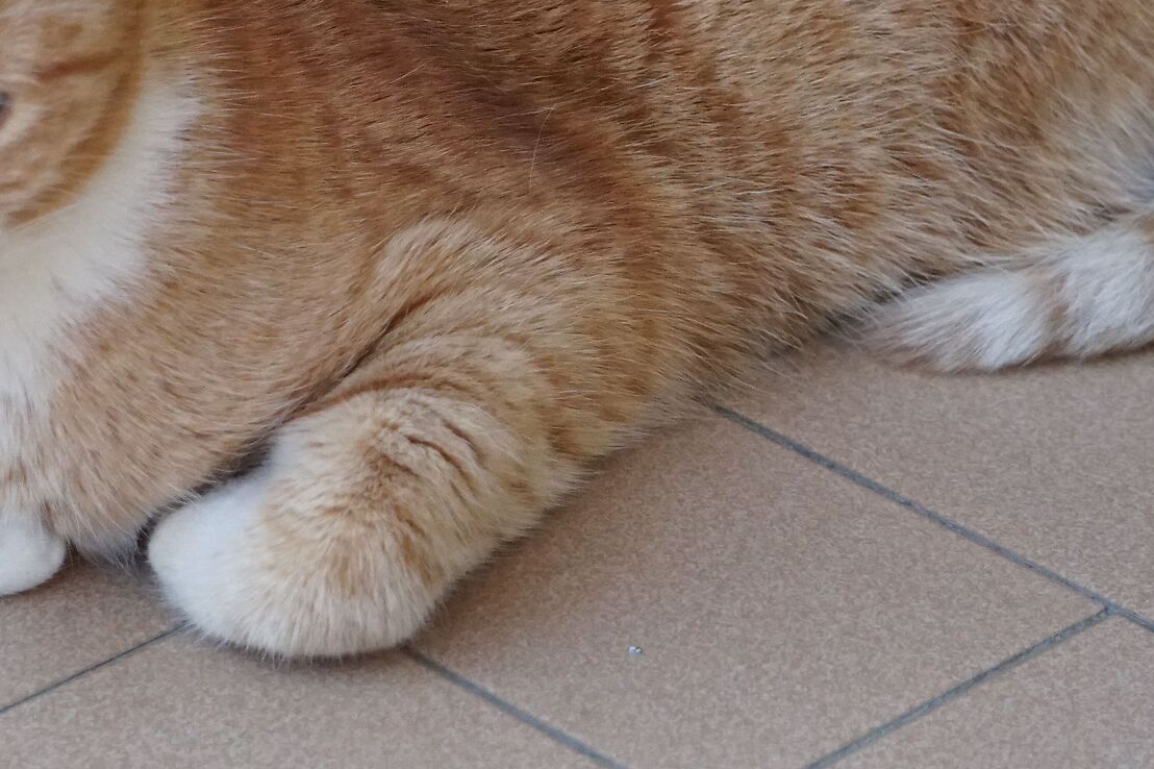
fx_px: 6249
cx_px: 500
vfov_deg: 7.0
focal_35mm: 195
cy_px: 3
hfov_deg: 10.5
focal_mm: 60
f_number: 4.5
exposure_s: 1/2000
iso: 4000
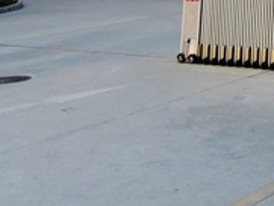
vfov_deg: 13.3
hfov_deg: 18.1
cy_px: -245
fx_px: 721
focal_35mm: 91
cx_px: 460
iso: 1600
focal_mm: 19
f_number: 8
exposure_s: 1/1250
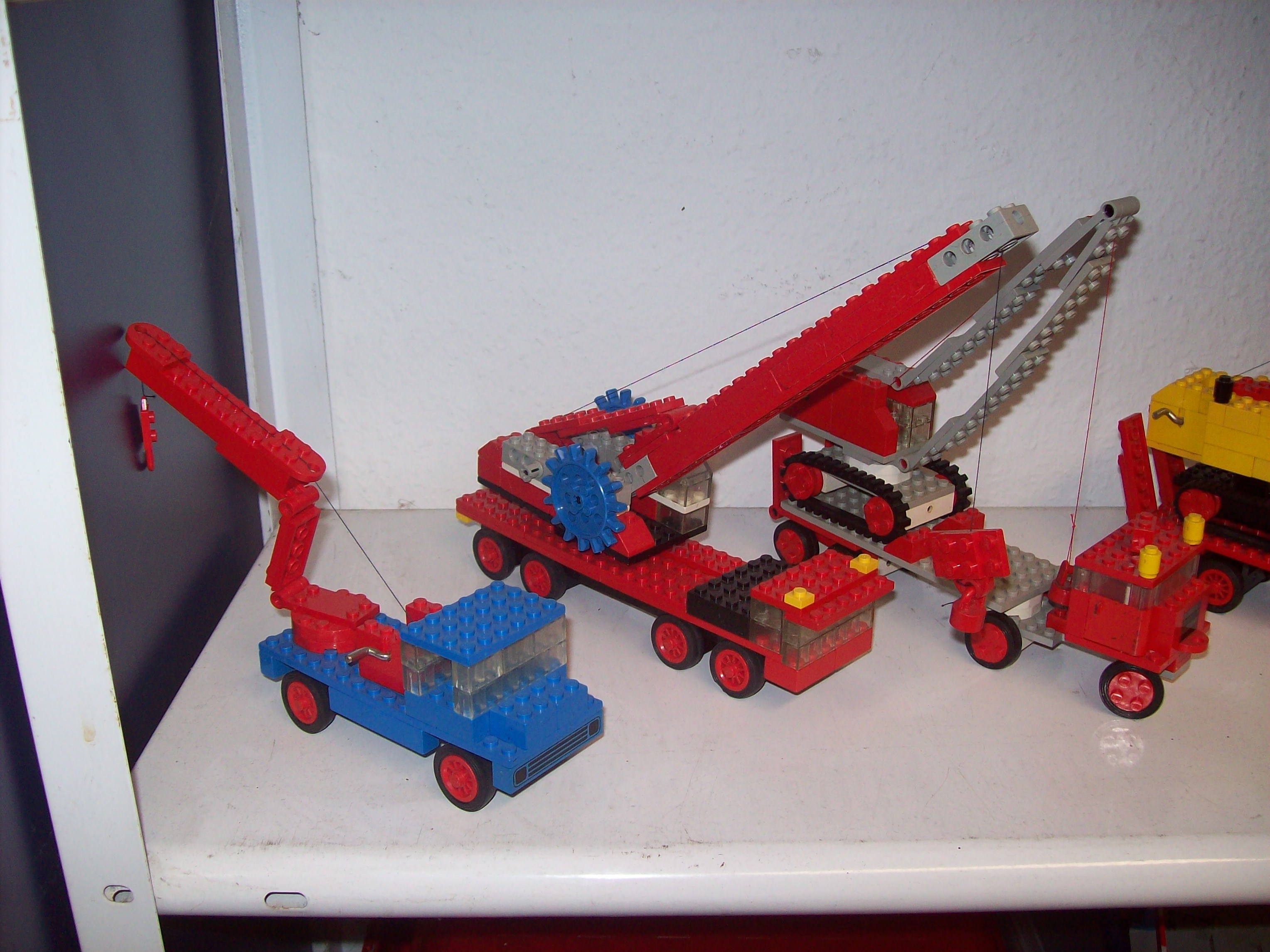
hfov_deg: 51.4
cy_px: 476
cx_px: 635
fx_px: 1321
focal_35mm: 36
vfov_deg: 39.7
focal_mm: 6
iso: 80
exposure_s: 1/64
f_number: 2.7
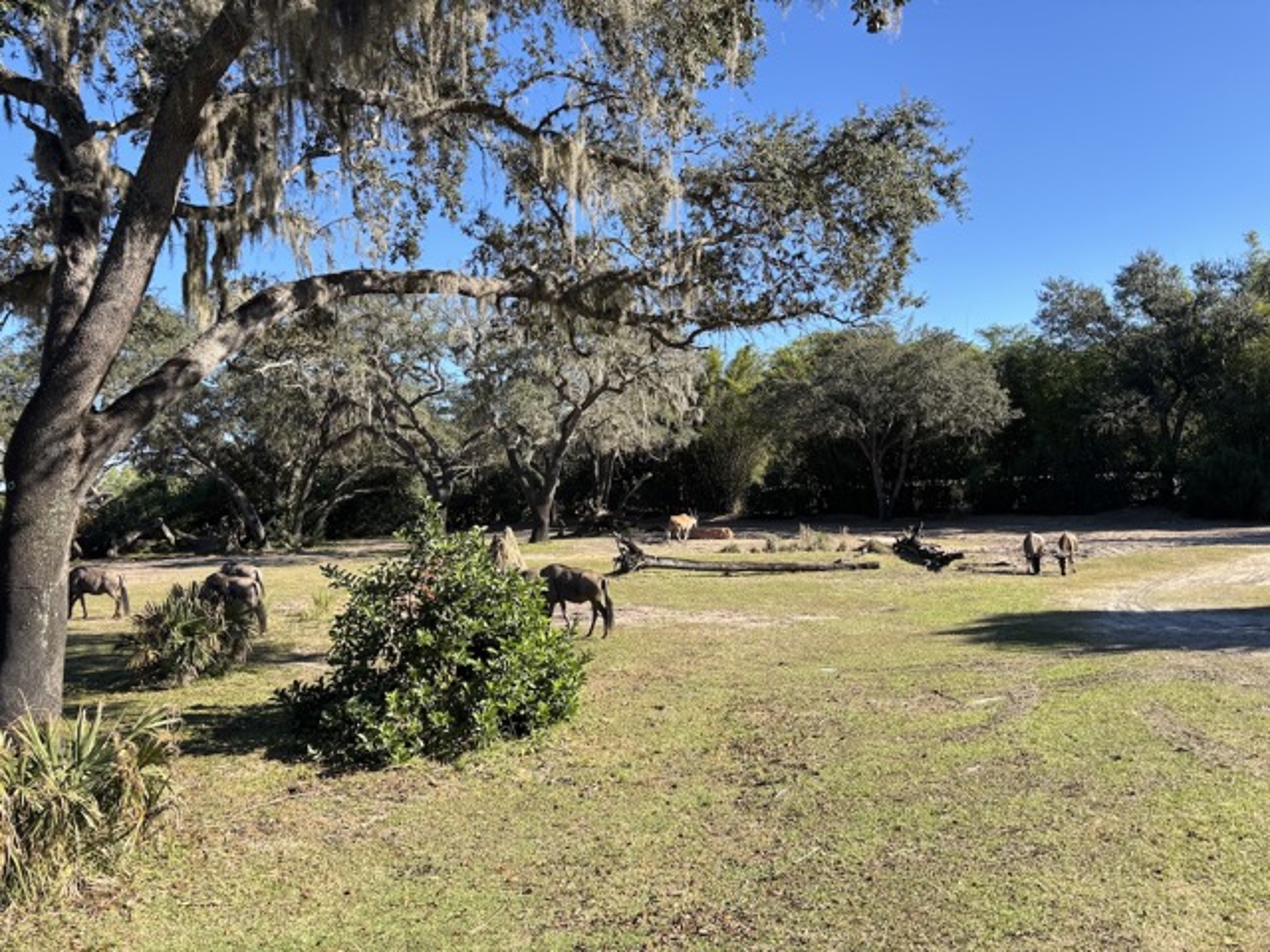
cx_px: 635
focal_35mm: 26
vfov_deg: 53.1
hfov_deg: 67.3
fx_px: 954
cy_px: 476
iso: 50
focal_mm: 5.96
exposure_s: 1/1248
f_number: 1.6
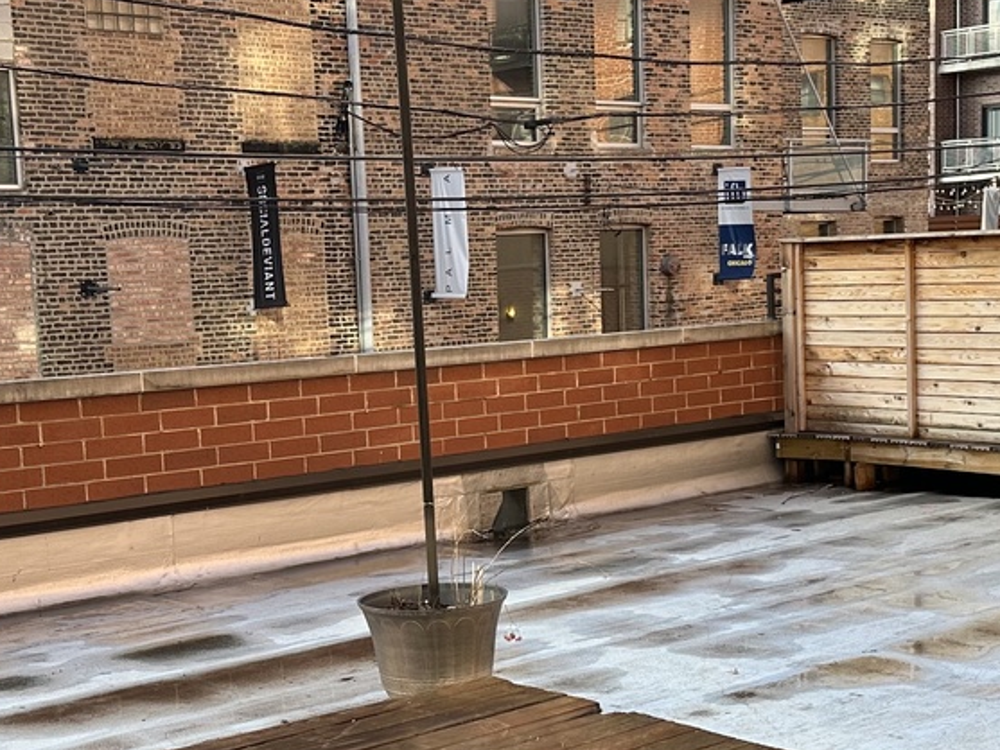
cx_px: 576
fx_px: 1791
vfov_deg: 23.6
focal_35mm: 62
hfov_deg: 31.1
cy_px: 483
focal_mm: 6.86
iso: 80
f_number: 1.78
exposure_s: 1/638
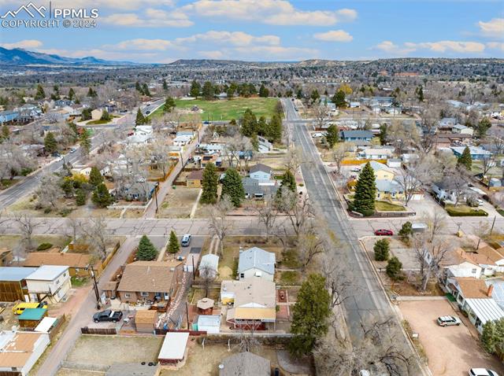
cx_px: 252
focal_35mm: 24
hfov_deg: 71.7
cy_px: 188
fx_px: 349
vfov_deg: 56.7
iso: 130
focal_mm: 12.29
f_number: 2.8
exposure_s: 1/1000
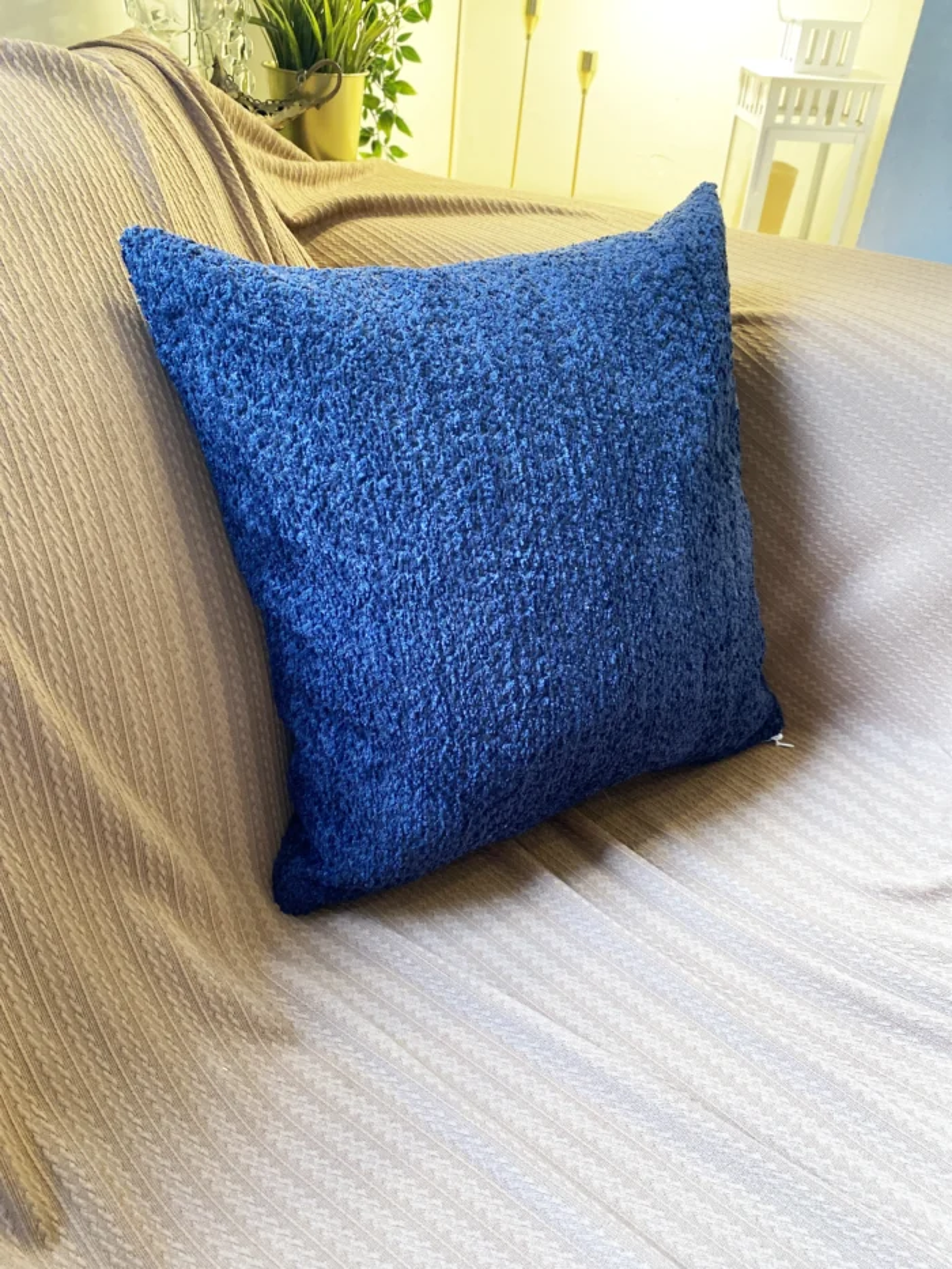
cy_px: 634
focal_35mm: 26
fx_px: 953
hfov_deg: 53.1
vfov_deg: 67.3
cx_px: 476
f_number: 1.8
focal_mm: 4.25
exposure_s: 1/60
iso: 250
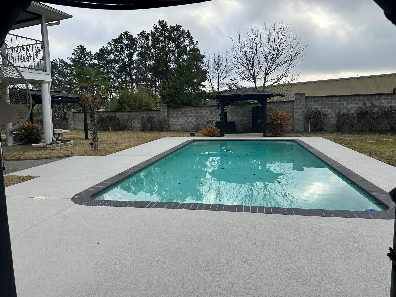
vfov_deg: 56.8
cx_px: 198
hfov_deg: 71.6
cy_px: 148
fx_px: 275
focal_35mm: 24
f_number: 1.78
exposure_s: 1/1131
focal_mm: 6.86
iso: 80
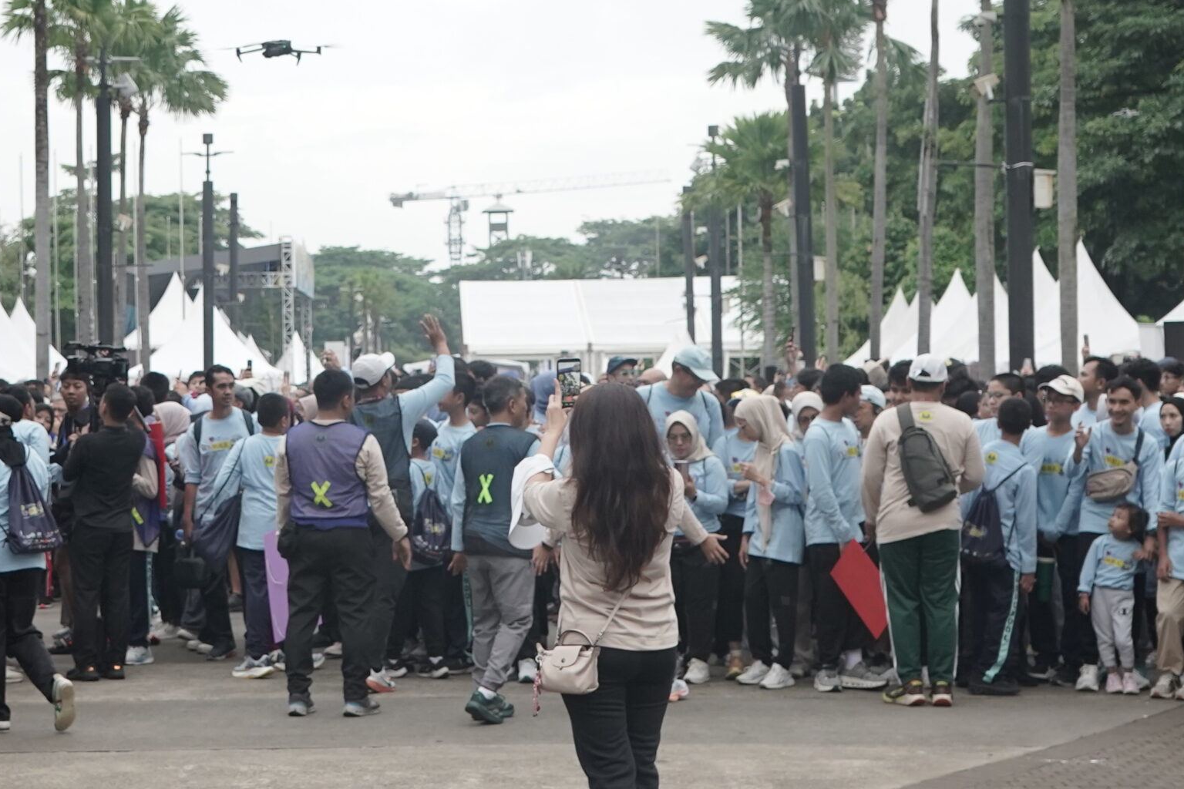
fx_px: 2466
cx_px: 426
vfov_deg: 18.1
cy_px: 251
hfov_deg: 26.9
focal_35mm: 75
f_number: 4.5
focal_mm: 30
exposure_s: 1/400
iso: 1000
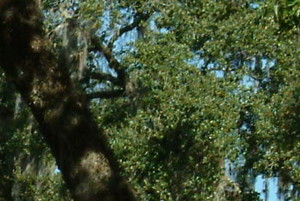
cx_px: -5
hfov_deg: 4.9
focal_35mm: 417
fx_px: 3477
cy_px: 393
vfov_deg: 3.3
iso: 400
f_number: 9.5
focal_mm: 38
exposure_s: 1/350
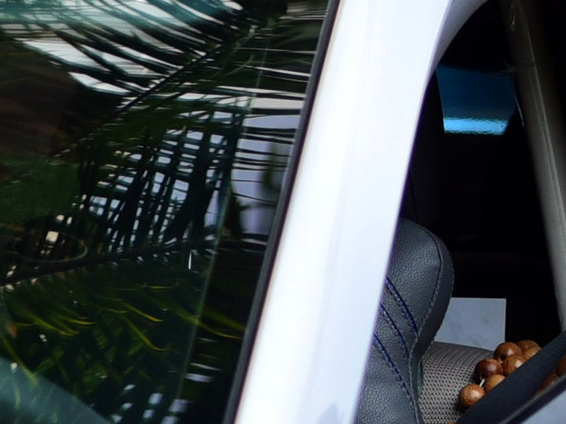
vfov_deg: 1.8
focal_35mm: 825
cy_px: 172
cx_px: 1888
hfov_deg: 2.4
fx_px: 13486
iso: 500
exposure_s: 1/1250
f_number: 5
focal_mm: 120
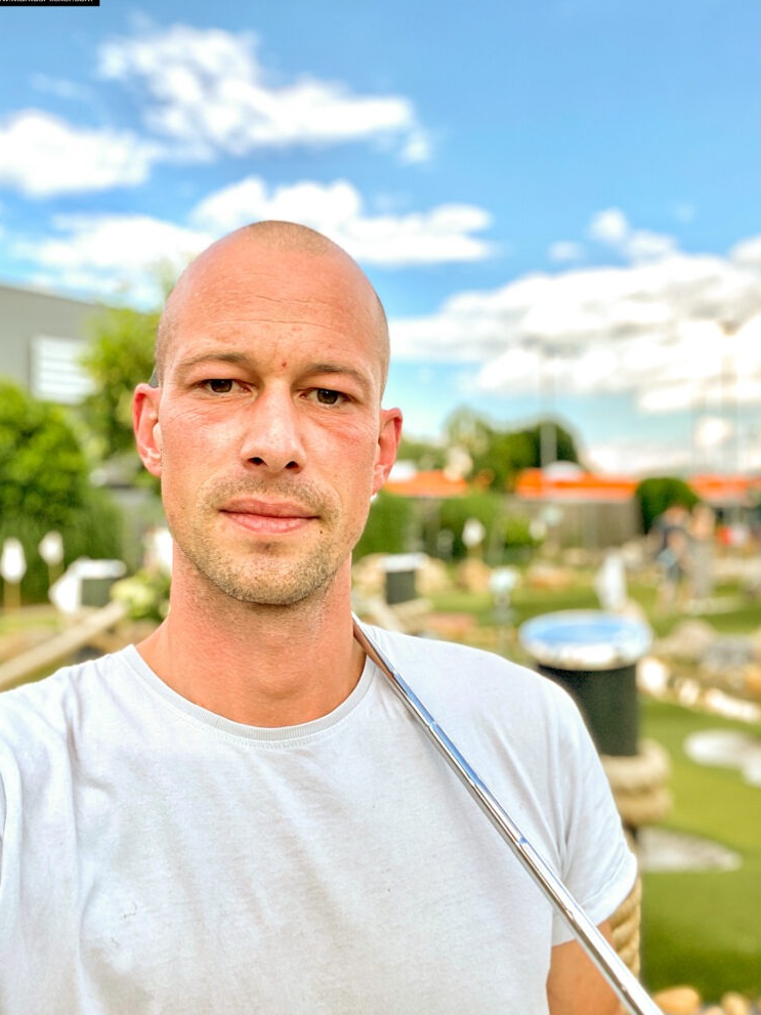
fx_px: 909
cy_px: 505
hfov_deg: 45.4
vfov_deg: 58.4
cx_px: 373
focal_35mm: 31
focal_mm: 2.71
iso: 25
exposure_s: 1/300
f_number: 2.2
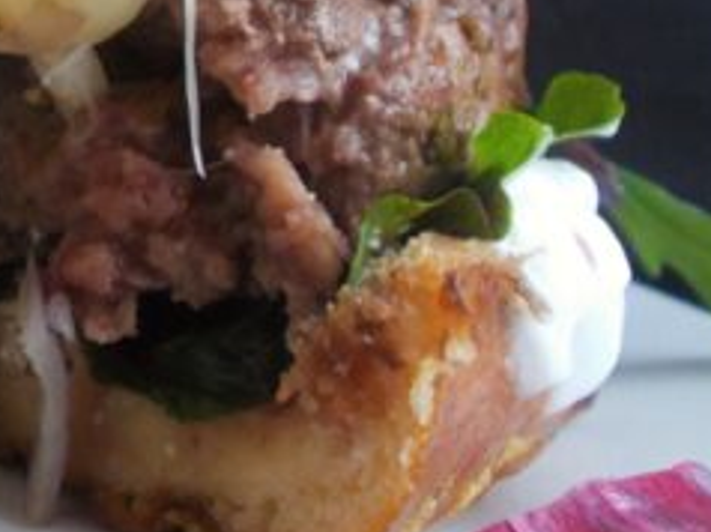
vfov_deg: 14.8
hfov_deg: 19.2
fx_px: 1990
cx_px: -117
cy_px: -78
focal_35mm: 97
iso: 200
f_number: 3.4
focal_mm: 5.3
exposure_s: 1/20
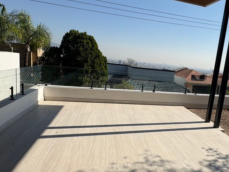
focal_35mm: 25
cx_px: 149
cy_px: 87
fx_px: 165
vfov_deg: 54.9
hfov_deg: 67.9
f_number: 2.2
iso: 50
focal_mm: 2.22
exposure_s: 1/2874
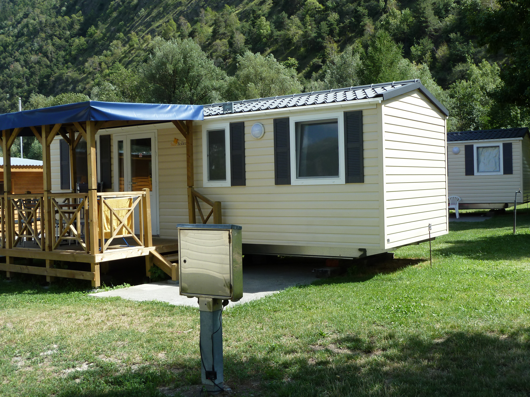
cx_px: 265
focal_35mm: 40
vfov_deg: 36.0
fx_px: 612
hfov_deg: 46.8
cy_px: 198
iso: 80
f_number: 4
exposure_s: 1/200
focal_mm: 6.5
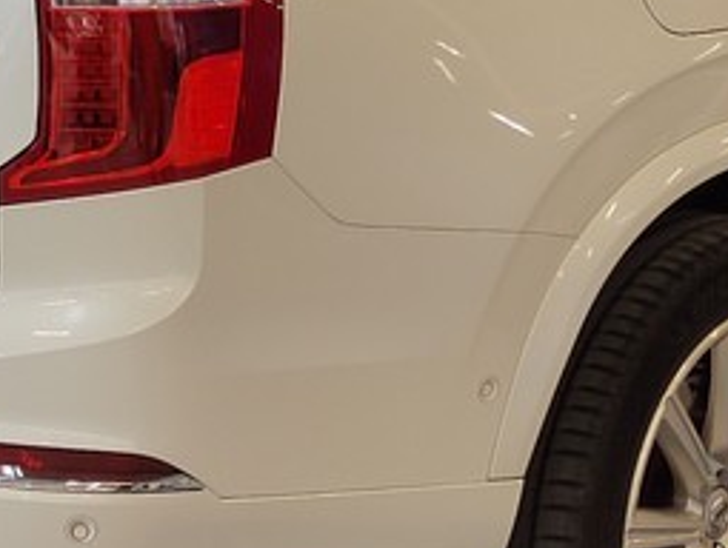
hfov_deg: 17.1
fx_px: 2422
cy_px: 163
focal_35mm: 115
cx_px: 450
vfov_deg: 12.9
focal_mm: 5.52
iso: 559
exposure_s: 1/120
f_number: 1.9
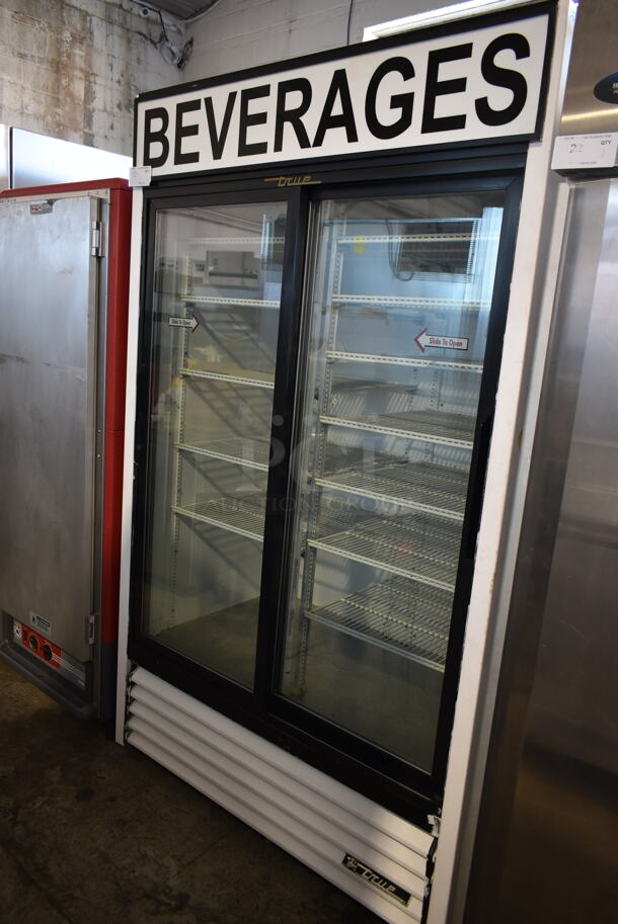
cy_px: 462
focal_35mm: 27
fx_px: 694
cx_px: 309
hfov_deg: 48.0
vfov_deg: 67.3
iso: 400
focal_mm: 18
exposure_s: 1/30
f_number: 3.5
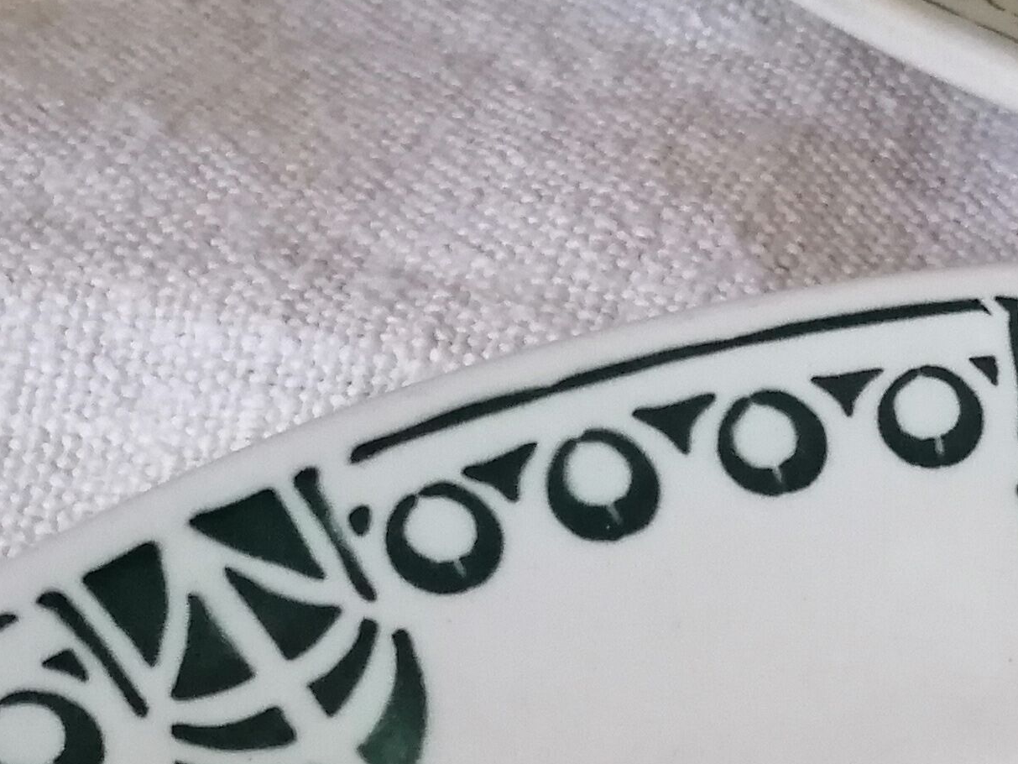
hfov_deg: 19.5
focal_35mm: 89
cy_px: 981
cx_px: 1473
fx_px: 2618
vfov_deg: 15.8
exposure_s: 1/33.3
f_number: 1.8
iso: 400
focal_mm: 4.75
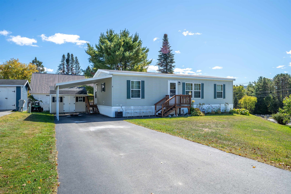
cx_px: 146
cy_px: 97
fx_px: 194
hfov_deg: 73.7
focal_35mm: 24
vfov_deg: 53.1
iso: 100
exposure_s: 1/125
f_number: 9
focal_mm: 24
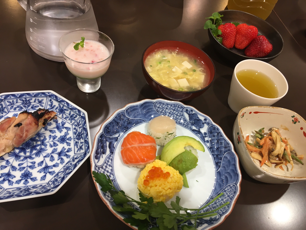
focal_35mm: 29
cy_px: 115
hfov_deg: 61.7
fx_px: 256
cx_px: 153
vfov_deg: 48.2
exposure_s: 1/30
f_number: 2.2
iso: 50
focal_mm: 4.15
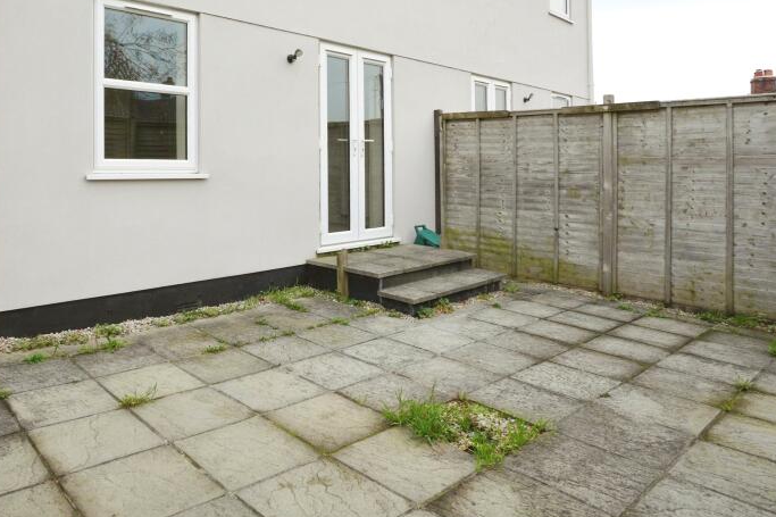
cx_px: 295
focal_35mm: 24
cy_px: 170
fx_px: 517
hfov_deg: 72.6
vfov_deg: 52.0
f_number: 9
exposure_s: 1/160
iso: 1250
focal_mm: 16
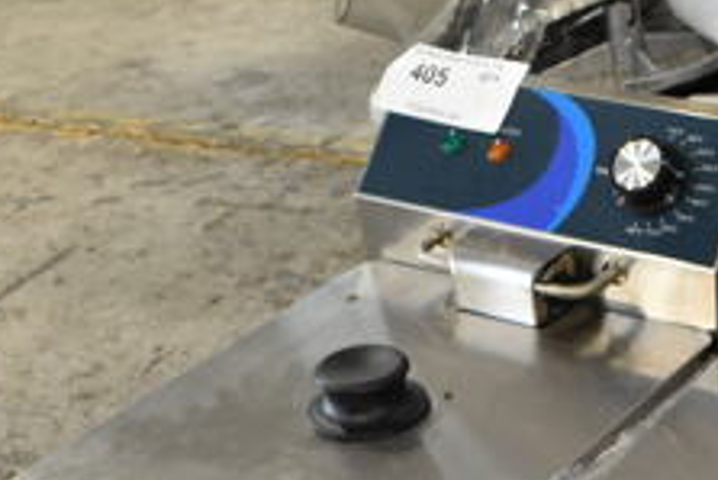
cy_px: 648
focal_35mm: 74
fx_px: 1477
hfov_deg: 26.5
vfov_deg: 17.2
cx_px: 628
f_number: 6.3
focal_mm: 18
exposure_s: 1/30
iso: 1250
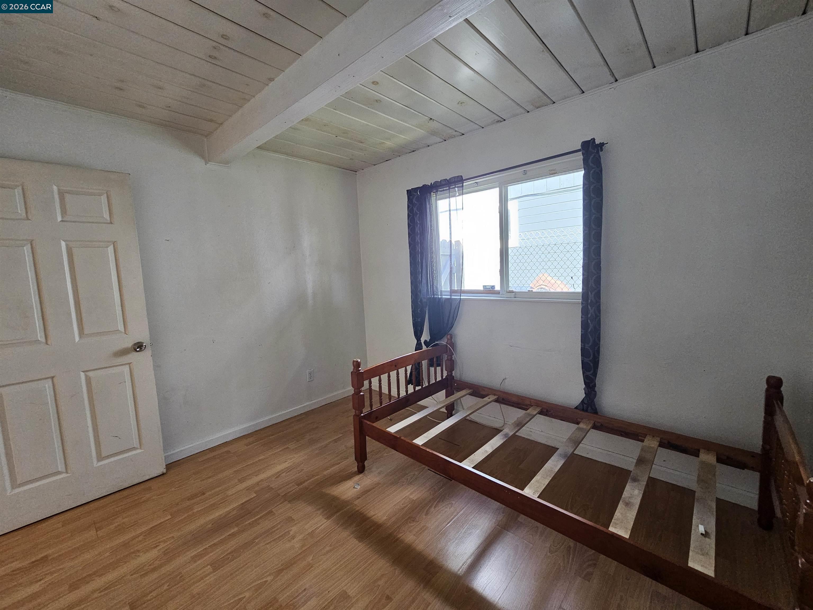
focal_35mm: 13
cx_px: 406
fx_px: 305
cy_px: 305
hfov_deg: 106.2
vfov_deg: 89.9
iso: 320
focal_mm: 2.2
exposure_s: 1/40
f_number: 2.2
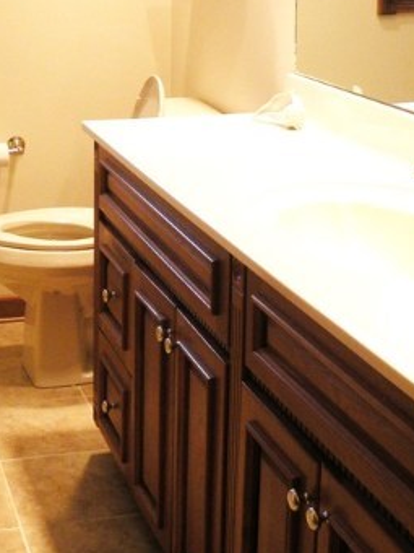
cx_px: 19
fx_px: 973
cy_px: 78
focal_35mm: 61
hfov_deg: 23.2
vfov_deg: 30.6
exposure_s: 1/50.1
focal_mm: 4.7
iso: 88
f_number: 2.8
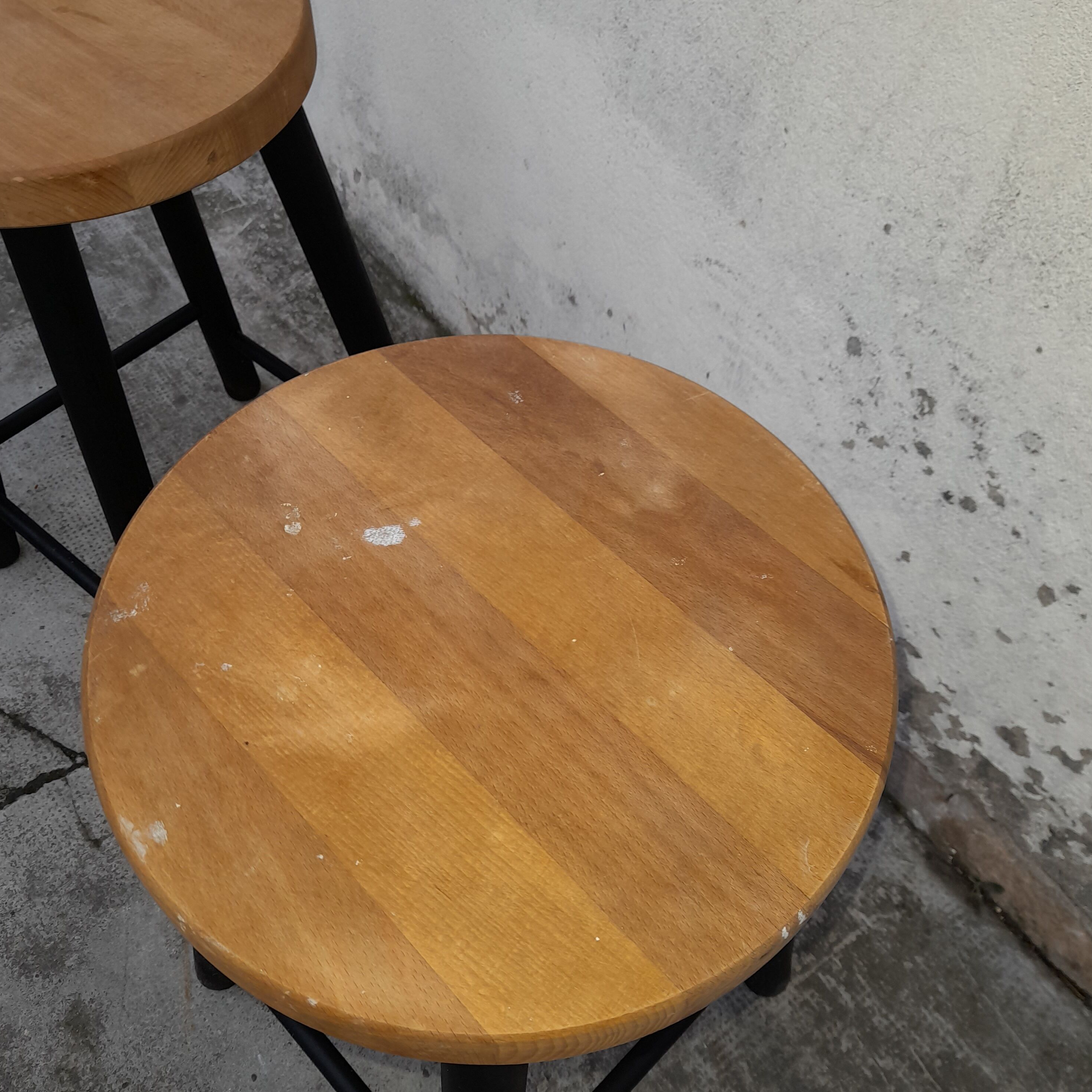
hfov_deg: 54.0
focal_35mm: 30
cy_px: 574
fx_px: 1071
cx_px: 553
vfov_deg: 54.0
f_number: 2
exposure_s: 1/50
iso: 50
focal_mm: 4.6
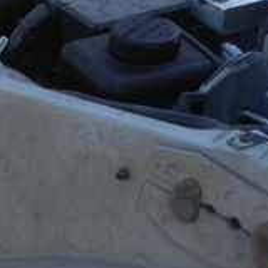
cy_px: 173
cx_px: -189
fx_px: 1699
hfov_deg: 8.7
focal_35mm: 194
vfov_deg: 9.0
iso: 100
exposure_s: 1/180
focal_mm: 11.3
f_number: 5.6
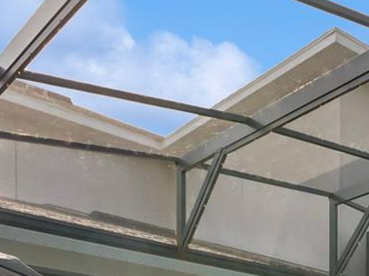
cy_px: 458
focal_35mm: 61
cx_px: 394
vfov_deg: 19.5
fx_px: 650
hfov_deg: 29.0
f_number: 9
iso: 200
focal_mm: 10
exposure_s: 1/320
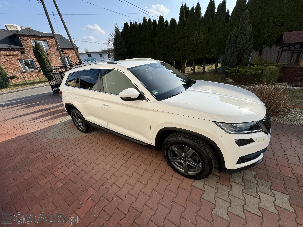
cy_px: 114
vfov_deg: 85.7
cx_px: 152
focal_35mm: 14
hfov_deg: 102.1
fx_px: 123
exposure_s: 1/2208
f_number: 2.2
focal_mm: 2.22
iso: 50
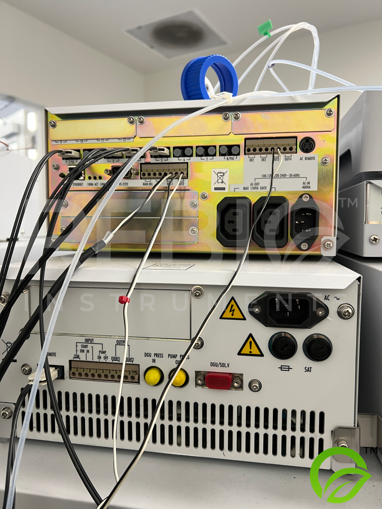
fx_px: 383
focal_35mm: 26
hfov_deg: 53.1
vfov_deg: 67.3
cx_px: 191
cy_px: 254
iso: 100
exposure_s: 1/60
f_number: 1.5
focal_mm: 5.7
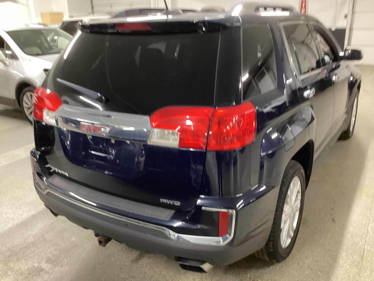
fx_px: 335
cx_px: 187
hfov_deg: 58.4
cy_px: 140
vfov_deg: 45.4
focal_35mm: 31
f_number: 2.4
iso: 400
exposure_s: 1/25
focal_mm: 3.3
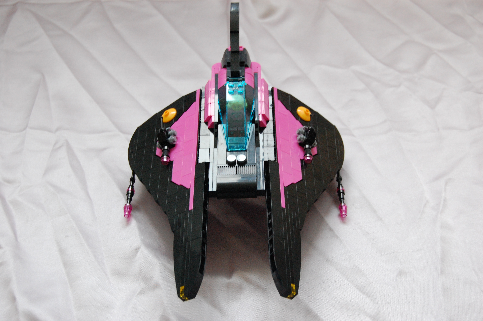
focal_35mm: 60
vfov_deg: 22.6
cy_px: 160
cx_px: 242
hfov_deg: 33.4
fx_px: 804
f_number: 7.1
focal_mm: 40
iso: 1600
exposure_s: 1/15
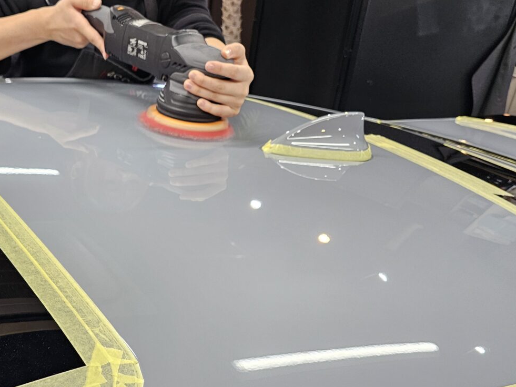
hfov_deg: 39.7
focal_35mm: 45
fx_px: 671
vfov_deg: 31.0
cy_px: 336
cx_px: 73
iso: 80
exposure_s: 1/100
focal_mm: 6.3
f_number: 1.7
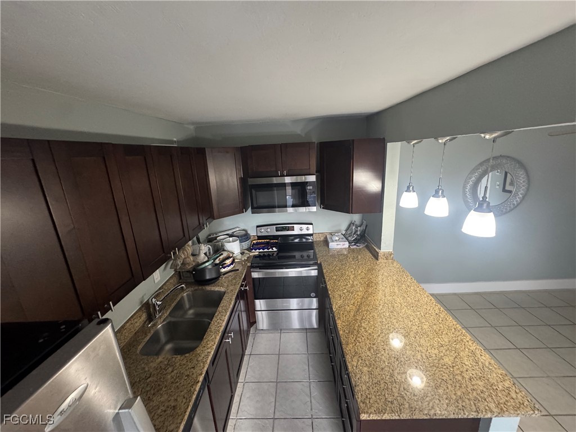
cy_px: 216
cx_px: 288
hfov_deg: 102.1
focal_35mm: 14
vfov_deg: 85.7
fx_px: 233
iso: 640
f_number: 2.2
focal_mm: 2.22
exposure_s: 1/60
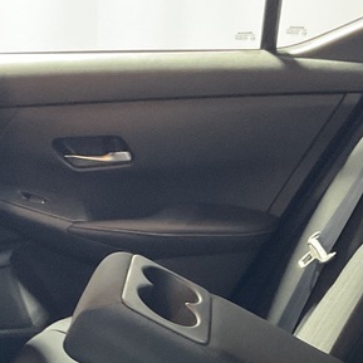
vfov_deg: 19.4
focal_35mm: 85
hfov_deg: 20.4
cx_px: 190
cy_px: 416
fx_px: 1008
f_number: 1.8
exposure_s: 1/30
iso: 320
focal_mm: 3
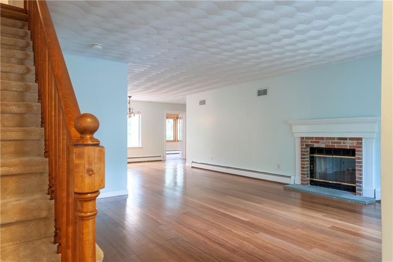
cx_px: 196
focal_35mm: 24
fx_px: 262
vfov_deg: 53.1
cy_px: 131
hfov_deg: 73.8
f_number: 11
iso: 800
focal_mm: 24
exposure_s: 1/5
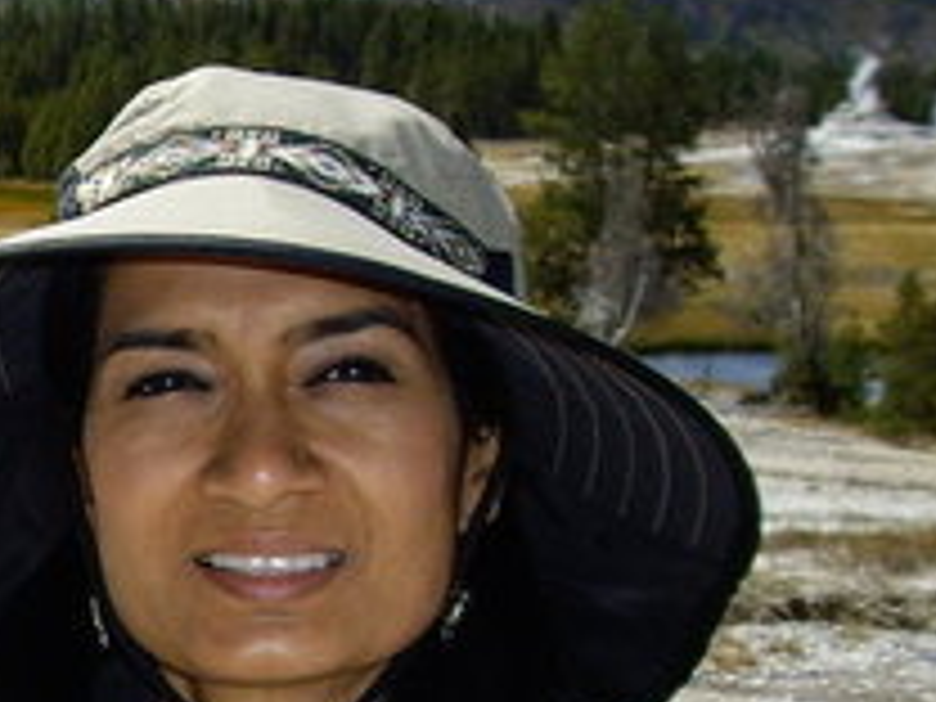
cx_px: -468
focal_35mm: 117
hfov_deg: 15.5
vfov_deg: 12.6
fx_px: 3164
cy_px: 544
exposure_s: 1/1000
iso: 100
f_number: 4.3
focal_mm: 6.2
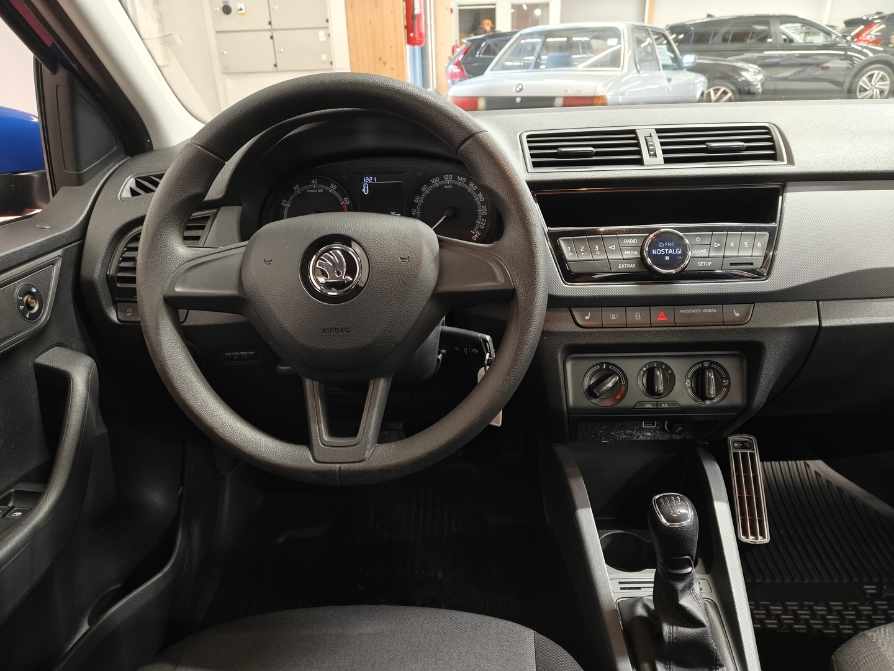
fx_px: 620
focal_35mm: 24
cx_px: 447
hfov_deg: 71.6
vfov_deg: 56.8
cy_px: 336
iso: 160
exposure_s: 1/31
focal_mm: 5.59
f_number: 1.8
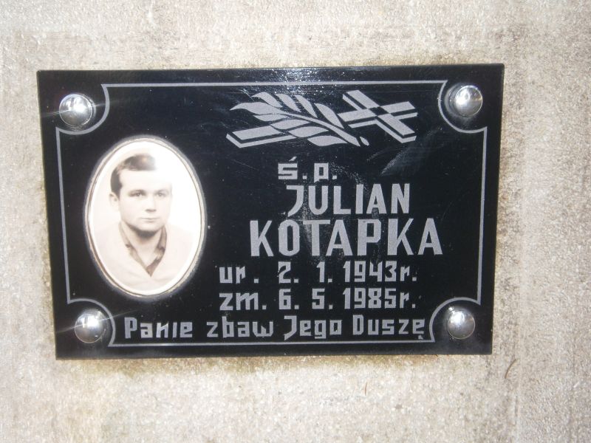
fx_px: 802
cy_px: 222
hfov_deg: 40.4
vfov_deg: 30.9
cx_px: 296
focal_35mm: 47
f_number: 3.4
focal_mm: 8.3
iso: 125
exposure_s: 1/40
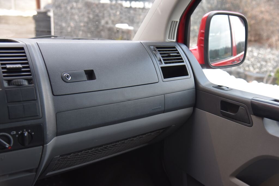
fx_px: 341
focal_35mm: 44
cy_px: 93
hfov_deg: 44.5
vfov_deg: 30.6
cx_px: 140
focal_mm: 44
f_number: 4
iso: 500
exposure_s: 1/40
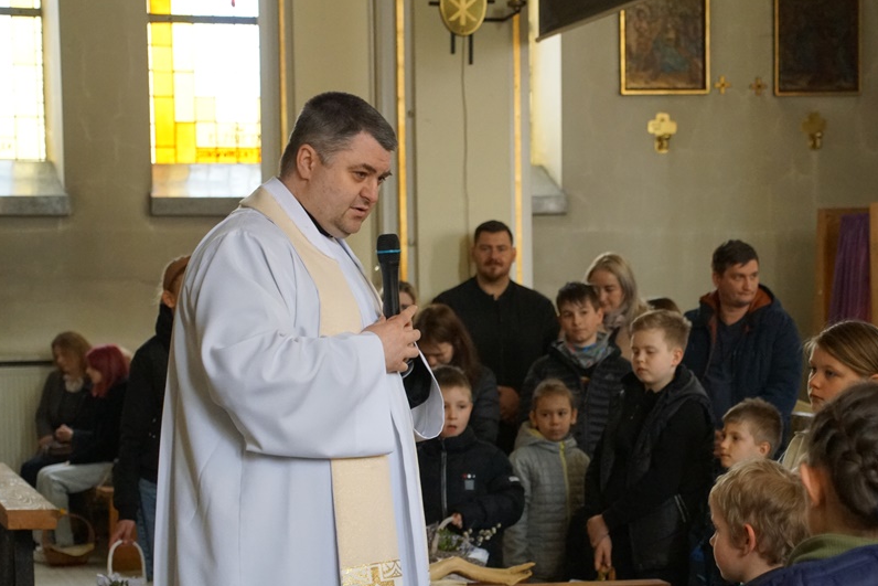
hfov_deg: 19.7
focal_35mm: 104
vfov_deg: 13.2
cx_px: 524
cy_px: 340
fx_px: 2528
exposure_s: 1/160
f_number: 5
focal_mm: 55
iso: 2500
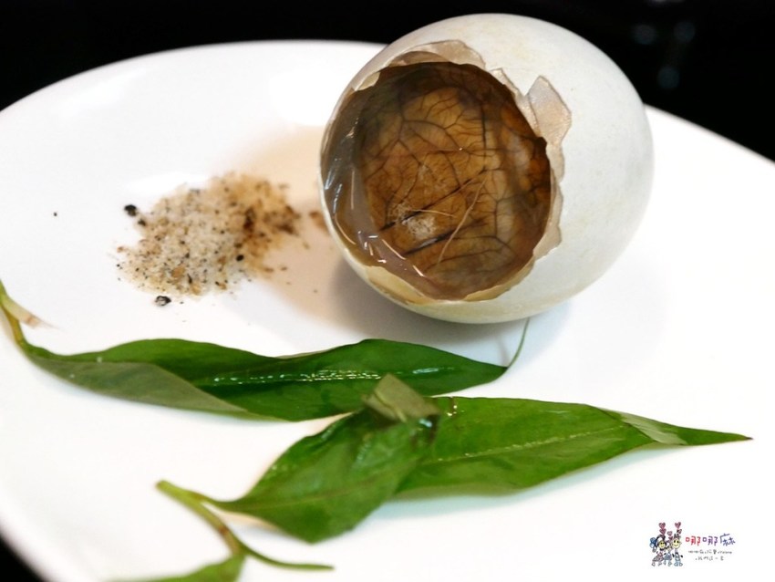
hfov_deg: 13.5
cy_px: 291
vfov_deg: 10.2
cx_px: 388
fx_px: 3270
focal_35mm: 146
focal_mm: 73
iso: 2000
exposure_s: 1/80
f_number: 5.4
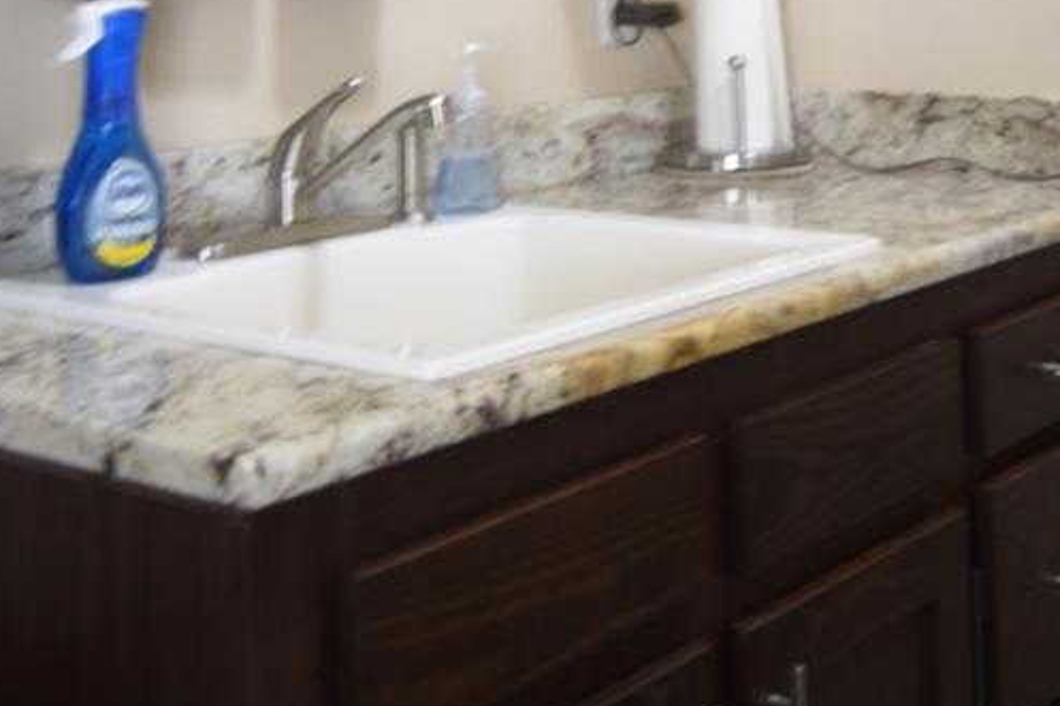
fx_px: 1707
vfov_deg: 22.2
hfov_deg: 34.4
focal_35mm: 58
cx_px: 599
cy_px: -55
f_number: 6.3
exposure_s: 1
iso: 100
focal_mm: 12
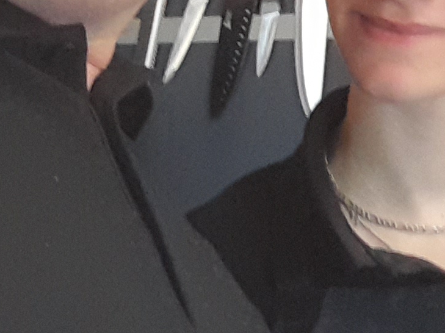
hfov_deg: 15.4
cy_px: -65
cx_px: 773
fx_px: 1439
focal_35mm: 112
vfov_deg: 12.9
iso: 160
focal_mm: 2.67
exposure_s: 1/50
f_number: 2.2
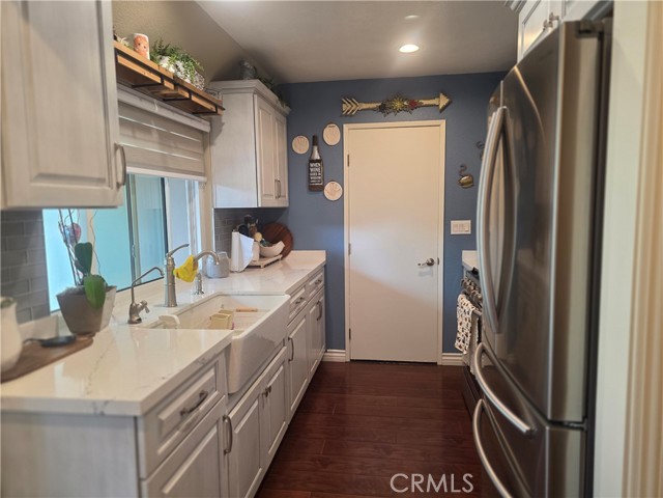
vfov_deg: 58.9
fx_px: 441
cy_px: 249
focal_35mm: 23
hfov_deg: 73.9
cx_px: 332
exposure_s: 1/120
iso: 200
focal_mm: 6.3
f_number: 1.7
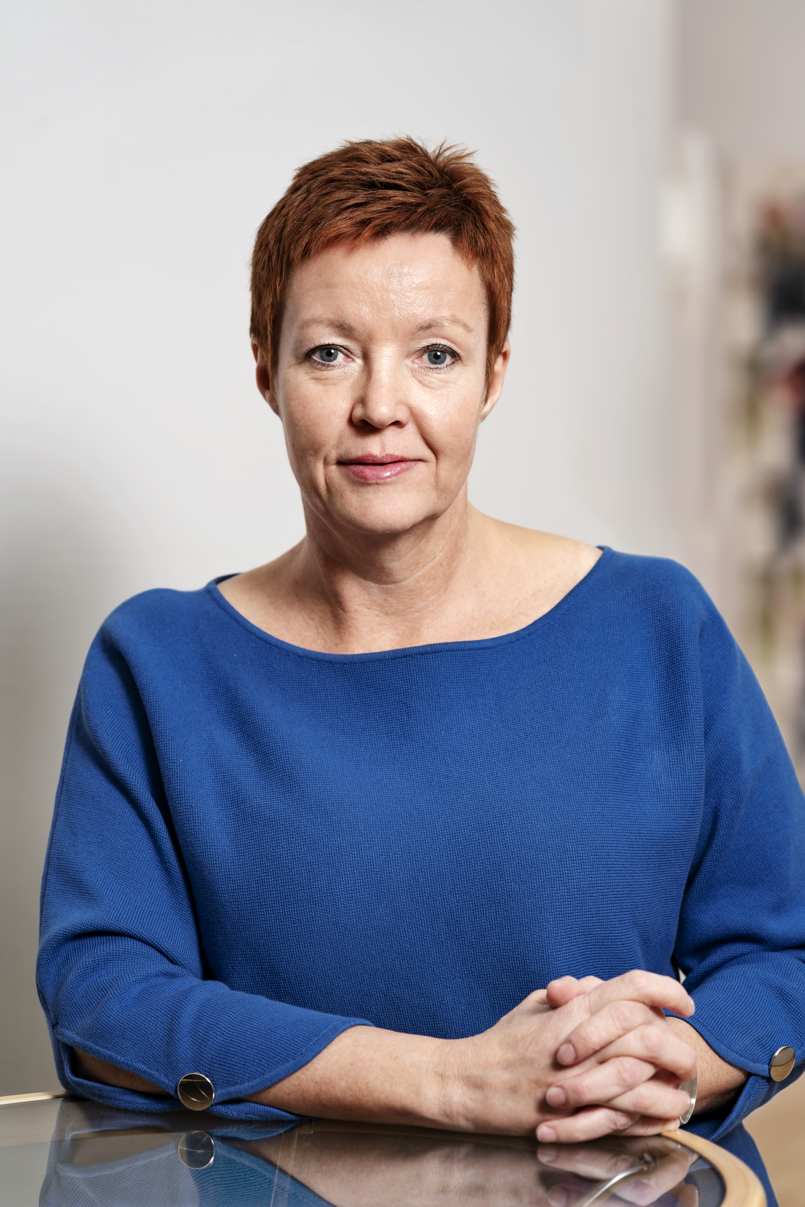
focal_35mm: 105
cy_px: 604
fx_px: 3520
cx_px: 402
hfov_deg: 13.0
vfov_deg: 19.5
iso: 100
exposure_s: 1/30
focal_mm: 105
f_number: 4.5
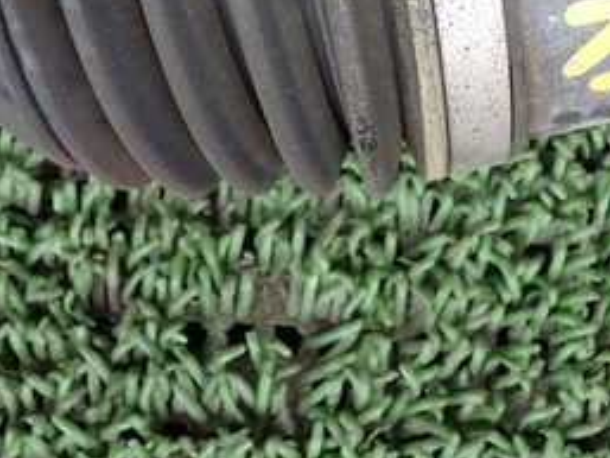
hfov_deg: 26.7
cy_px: -64
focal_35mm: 70
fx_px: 1234
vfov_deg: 20.0
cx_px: 558
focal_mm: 5.4
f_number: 2.3
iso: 125
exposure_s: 1/125
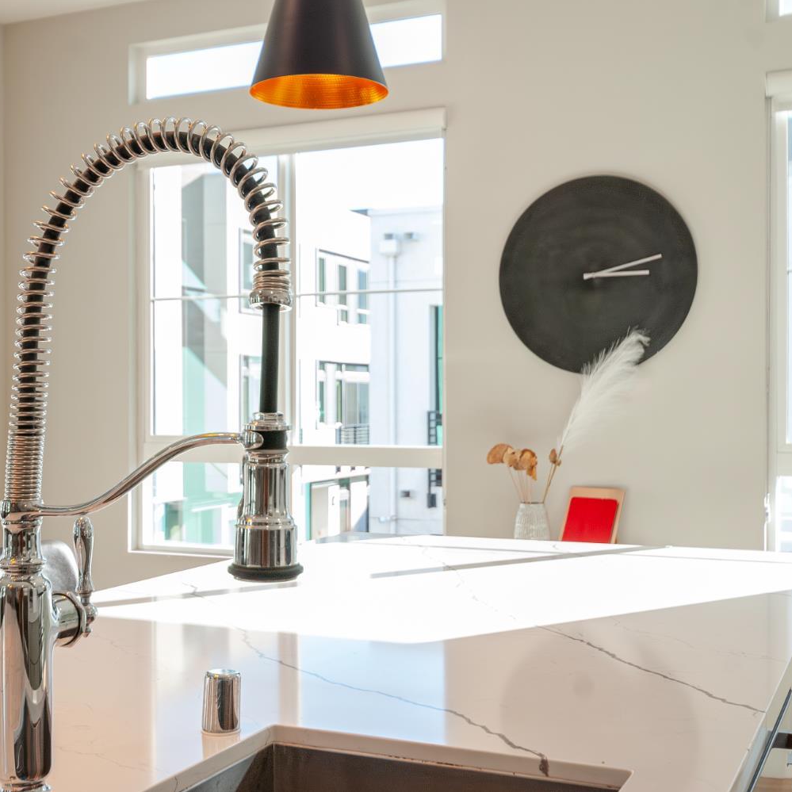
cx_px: 358
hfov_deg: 36.8
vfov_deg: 36.8
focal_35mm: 46
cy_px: 396
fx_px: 1191
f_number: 5.6
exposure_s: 1/100
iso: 400
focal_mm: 24
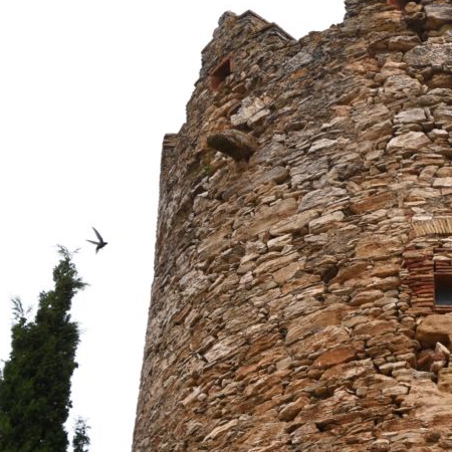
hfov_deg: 11.9
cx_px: 473
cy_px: 218
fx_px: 2142
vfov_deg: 12.0
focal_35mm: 145
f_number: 10
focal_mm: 50
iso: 400
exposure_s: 1/400
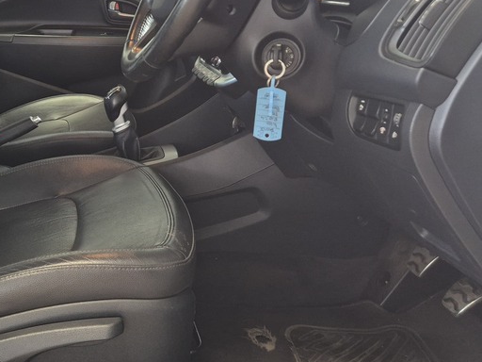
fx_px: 641
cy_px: 128
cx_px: 83
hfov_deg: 39.3
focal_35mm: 46
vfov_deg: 31.3
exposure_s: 1/100
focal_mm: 5.4
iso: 250
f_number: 1.8
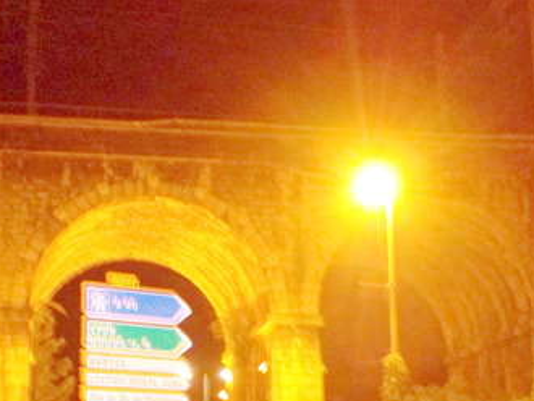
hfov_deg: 28.1
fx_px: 1065
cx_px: 252
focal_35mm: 69
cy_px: 310
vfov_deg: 21.1
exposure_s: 1/2
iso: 200
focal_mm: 5.3
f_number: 3.1
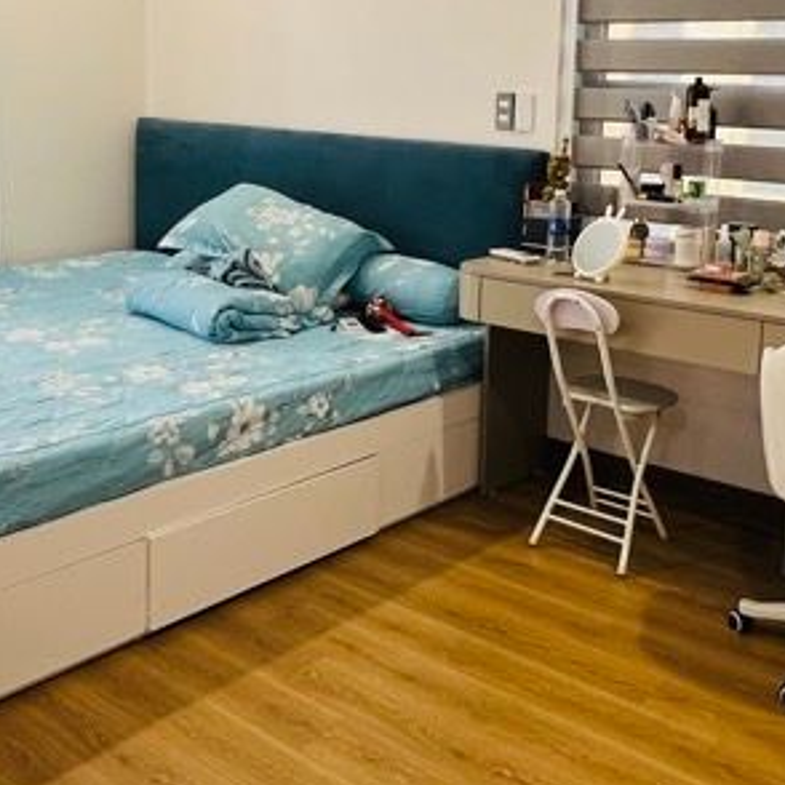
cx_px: 422
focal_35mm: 40
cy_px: 246
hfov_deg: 41.8
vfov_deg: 41.2
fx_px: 1026
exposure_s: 1/100
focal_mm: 1.57
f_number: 1.8
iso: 200
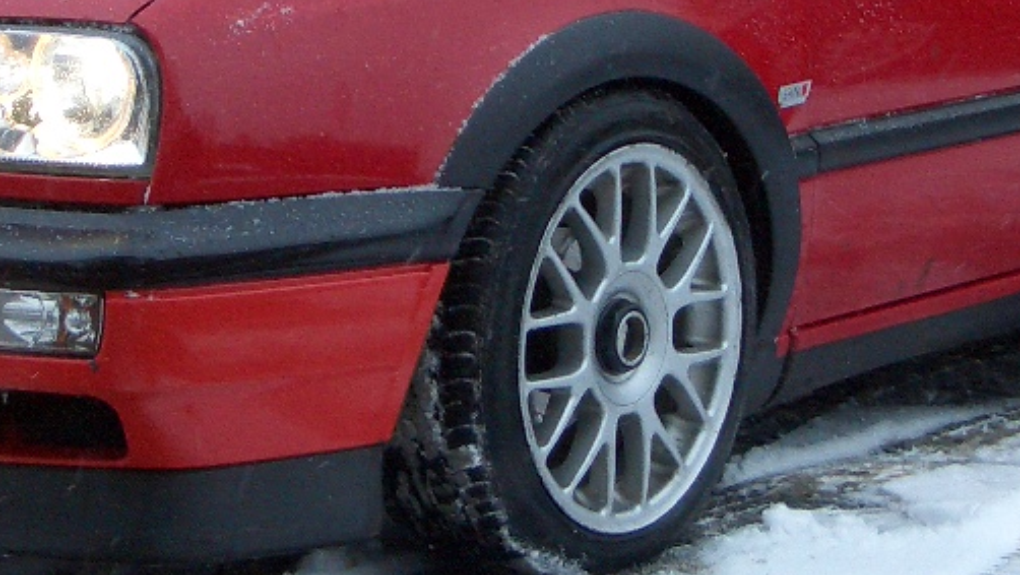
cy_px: 51
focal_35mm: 136
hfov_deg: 15.8
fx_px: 3680
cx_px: 494
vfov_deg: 8.9
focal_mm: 8.2
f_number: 3.1
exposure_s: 1/80
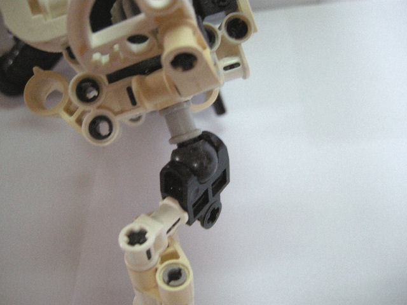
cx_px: 204
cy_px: 152
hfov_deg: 52.6
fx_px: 412
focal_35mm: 35
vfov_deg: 40.7
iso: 400
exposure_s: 1/46.5
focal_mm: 7.5
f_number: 2.7
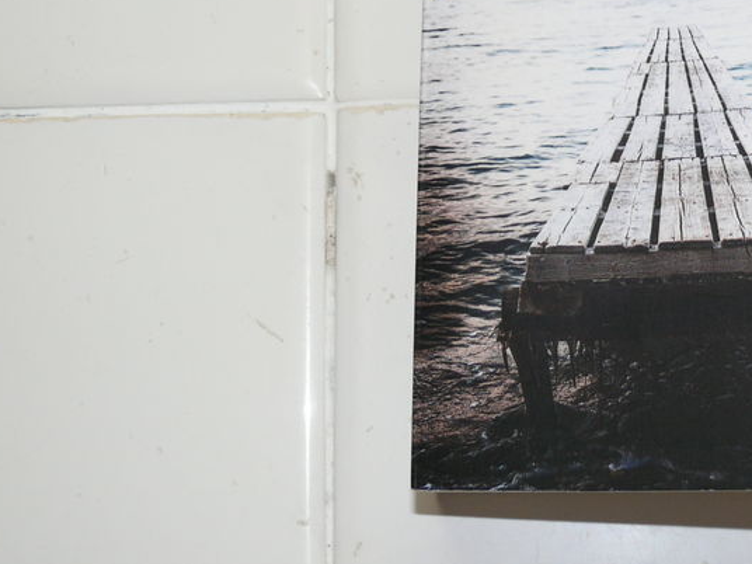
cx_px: 682
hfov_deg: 22.7
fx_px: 1825
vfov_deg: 17.3
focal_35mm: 84
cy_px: 45
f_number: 2.8
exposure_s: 1/30
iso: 100
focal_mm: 8.9
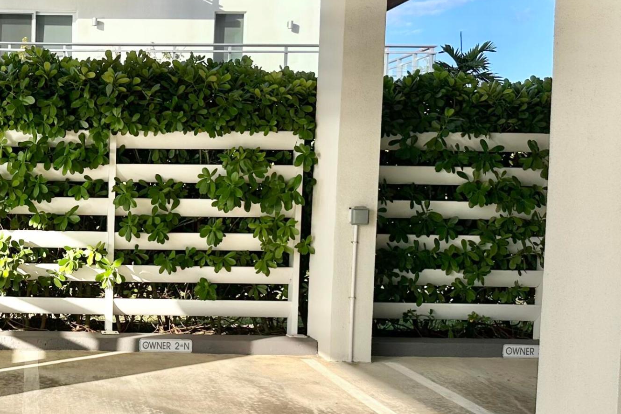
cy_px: 252
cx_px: 38
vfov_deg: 25.0
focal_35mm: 54
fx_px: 932
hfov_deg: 34.4
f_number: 1.78
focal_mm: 6.86
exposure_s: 1/3058
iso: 80
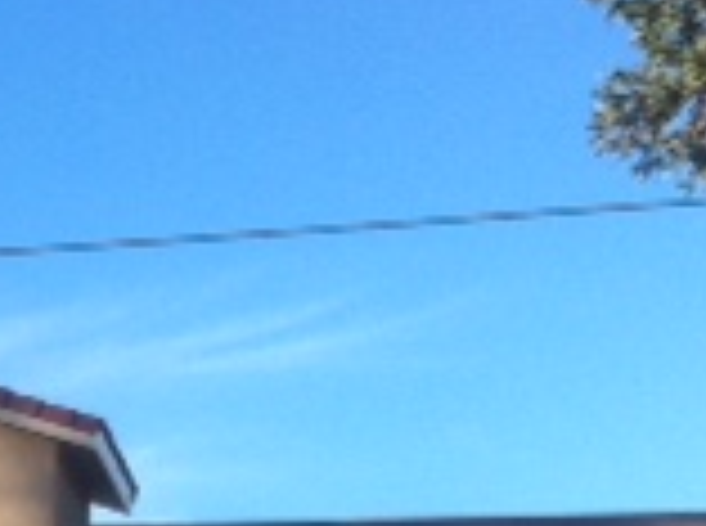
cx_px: -301
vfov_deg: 10.0
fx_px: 2910
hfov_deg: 13.2
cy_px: 764
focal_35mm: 143
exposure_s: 1/656
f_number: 2.8
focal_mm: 3.85
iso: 80
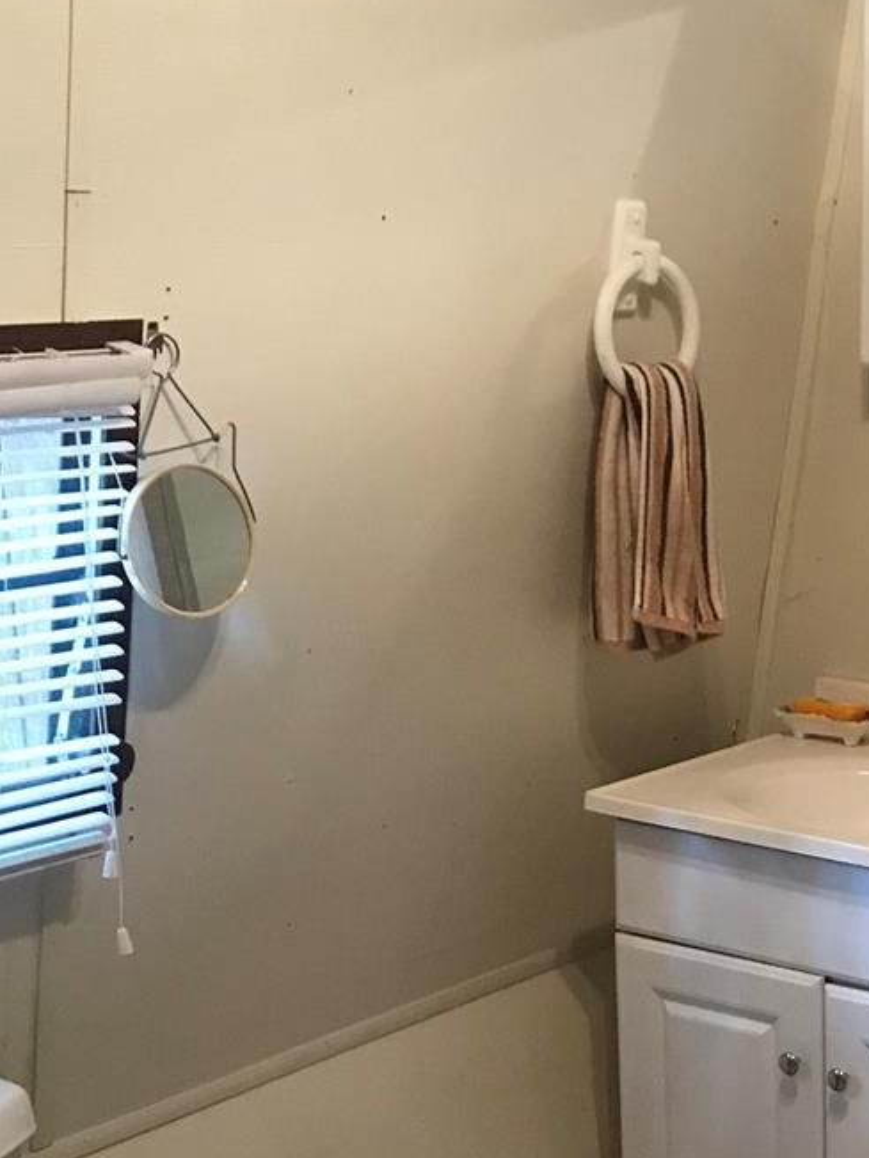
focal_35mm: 66
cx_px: 908
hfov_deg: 21.3
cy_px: 805
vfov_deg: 29.1
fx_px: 2209
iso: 100
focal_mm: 3.99
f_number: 1.8
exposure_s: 1/12
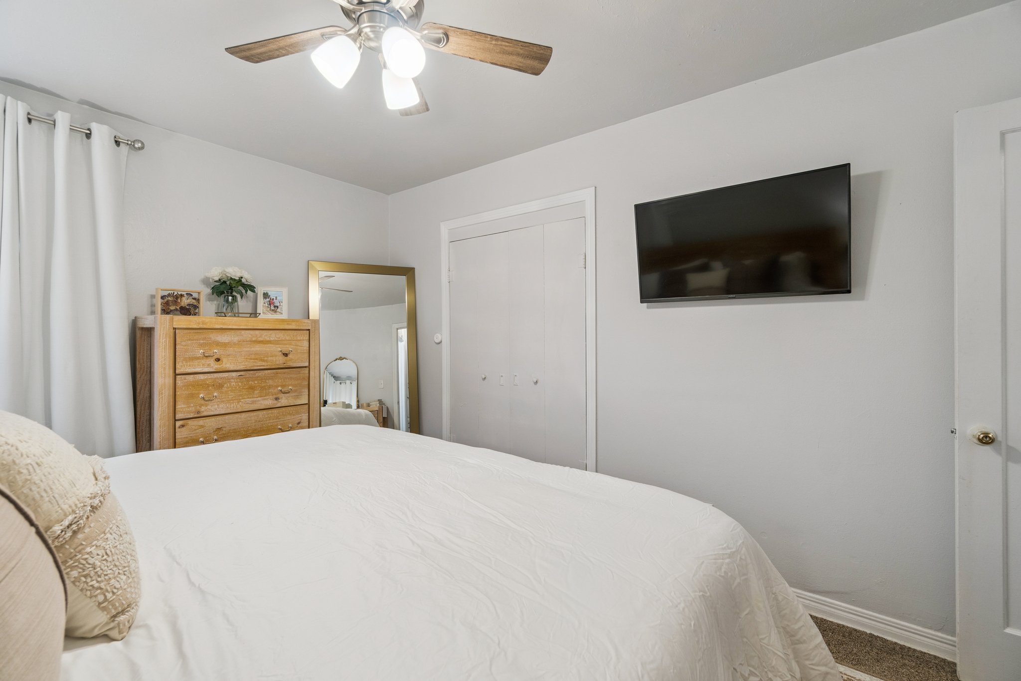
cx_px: 510
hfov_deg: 100.4
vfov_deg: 77.3
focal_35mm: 15
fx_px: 425
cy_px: 340
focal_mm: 10
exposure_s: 1/20
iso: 200
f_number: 6.3
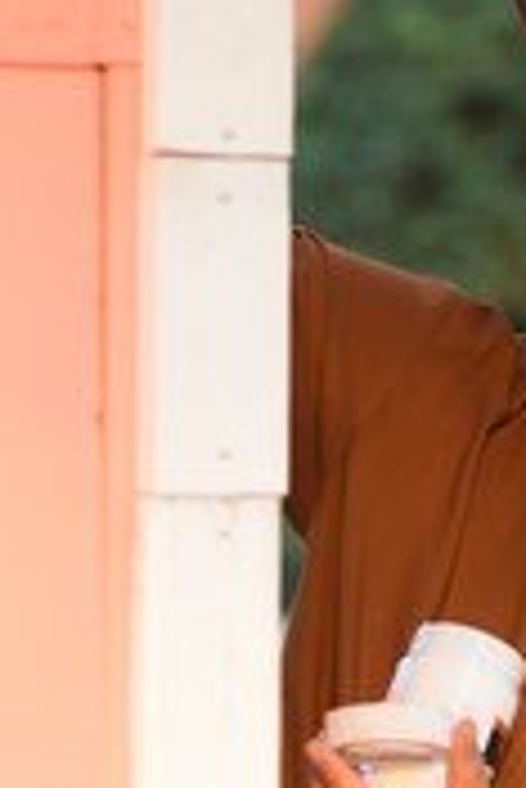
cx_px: 400
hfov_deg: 2.6
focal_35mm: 521
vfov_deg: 4.0
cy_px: 482
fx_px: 11395
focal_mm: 140
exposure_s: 1/320
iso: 400
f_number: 4.8
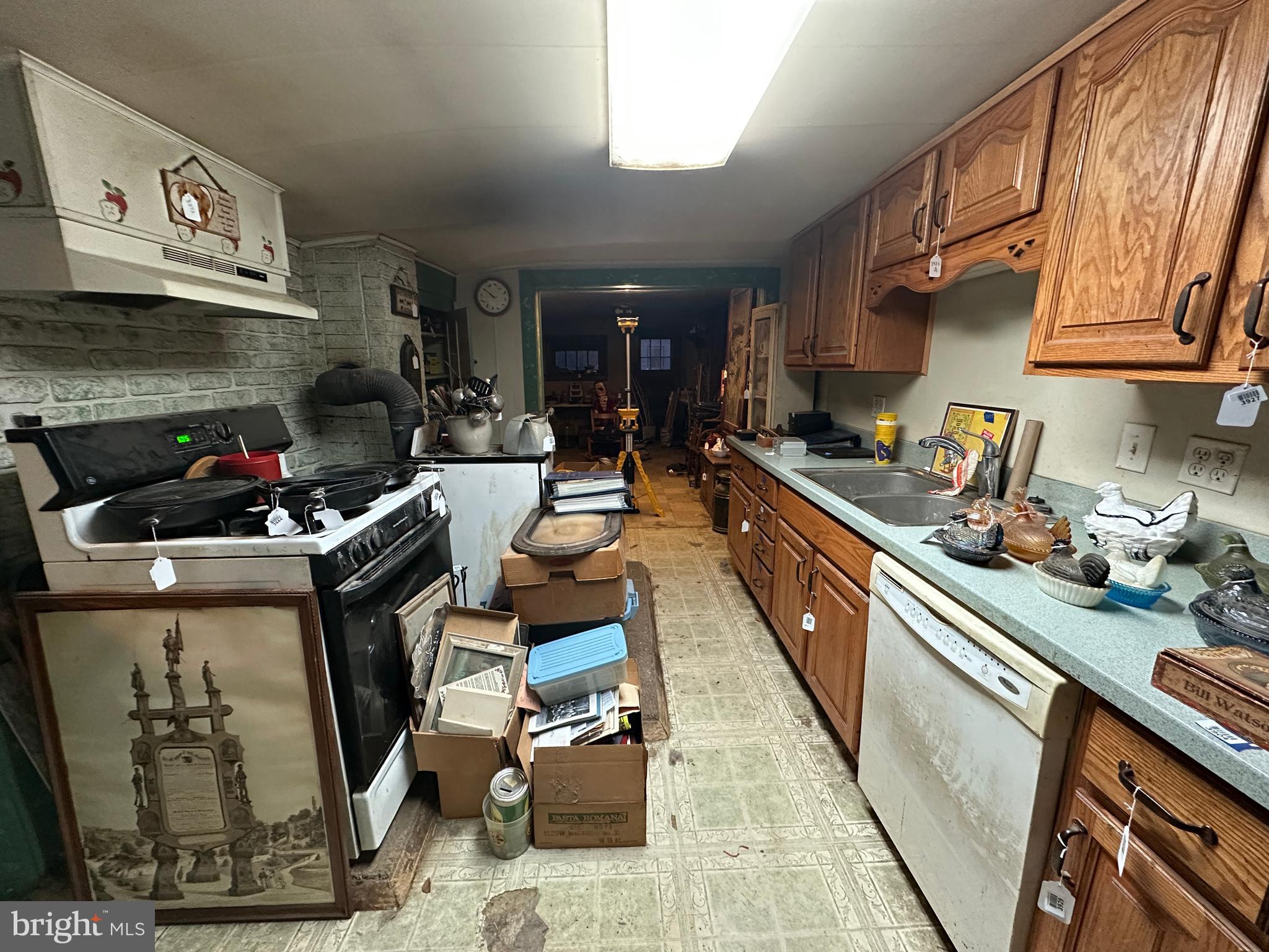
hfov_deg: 102.1
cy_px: 476
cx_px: 634
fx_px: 513
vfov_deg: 85.7
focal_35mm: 14
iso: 640
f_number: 2.2
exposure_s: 1/60
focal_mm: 2.22
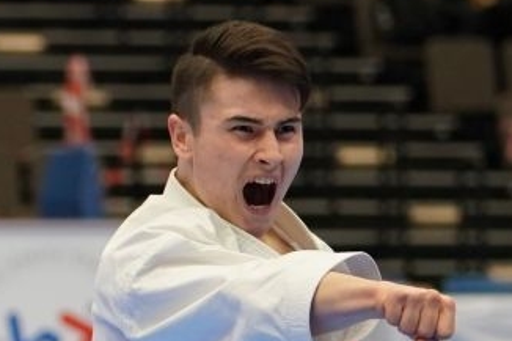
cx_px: -265
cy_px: 517
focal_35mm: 475
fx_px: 6752
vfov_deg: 2.9
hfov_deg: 4.3
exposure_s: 1/500
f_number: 2.8
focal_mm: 86
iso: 1250
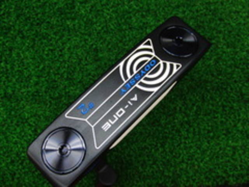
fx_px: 266
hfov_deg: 50.1
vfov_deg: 38.7
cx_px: 124
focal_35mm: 37
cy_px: 94
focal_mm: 6.42
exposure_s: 1/60
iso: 400
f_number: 3.6
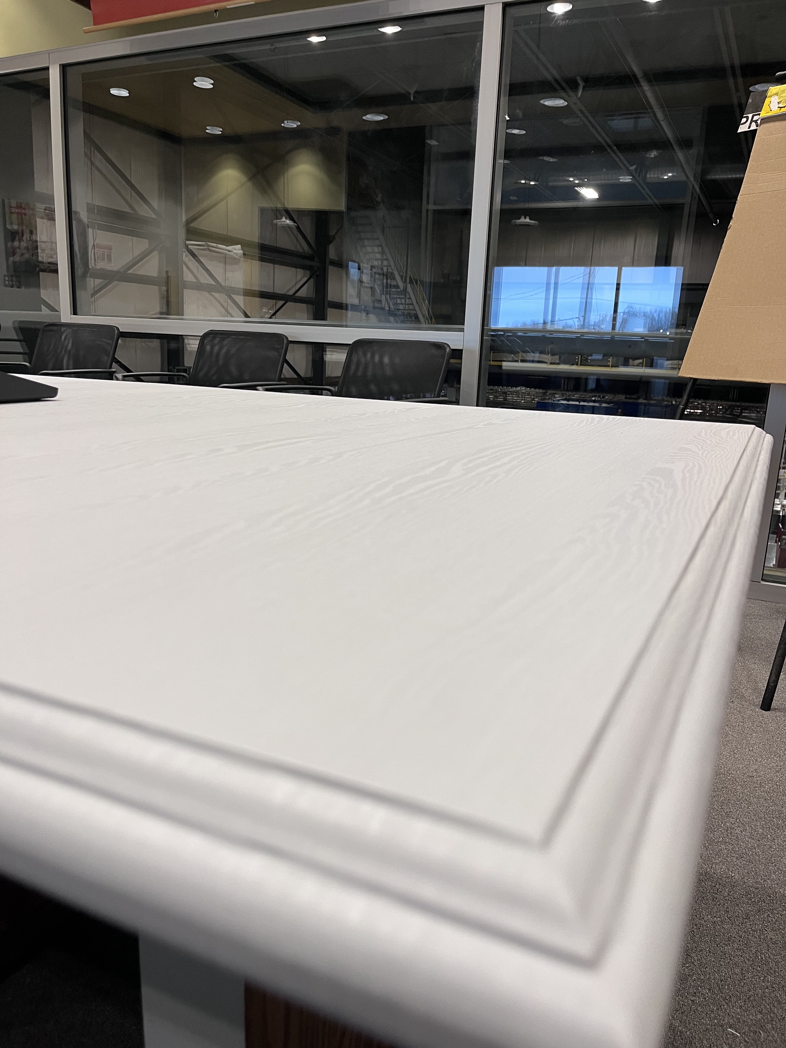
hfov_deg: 53.1
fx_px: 787
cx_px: 393
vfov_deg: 67.3
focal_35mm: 26
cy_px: 524
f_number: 1.6
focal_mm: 5.1
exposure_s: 1/60
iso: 100
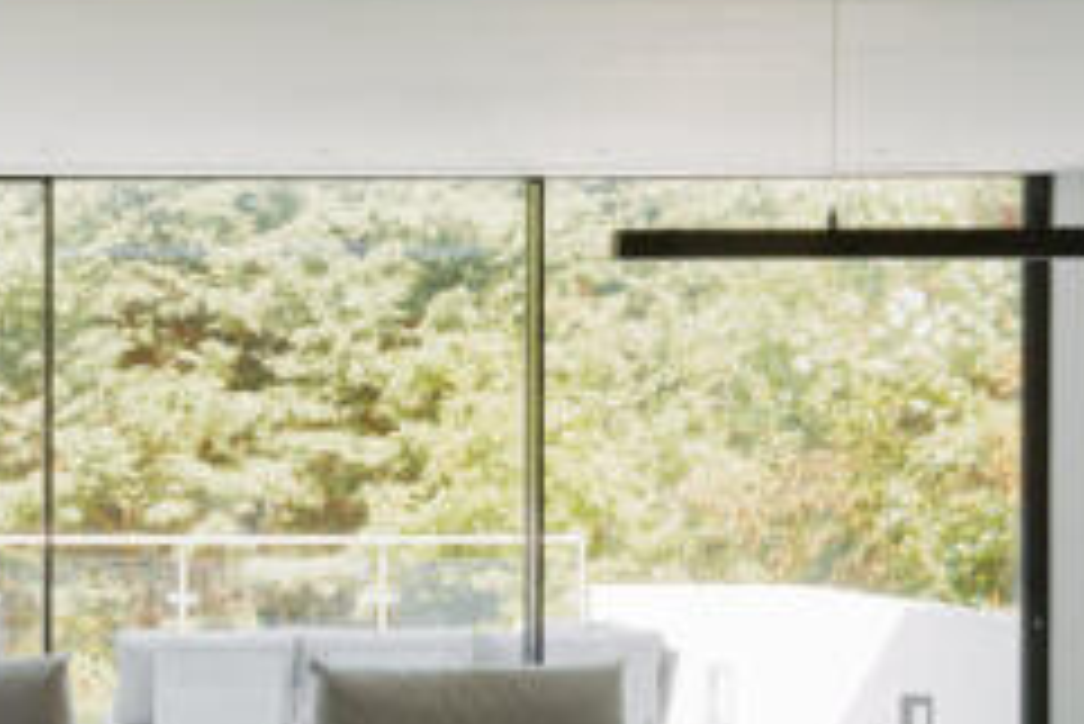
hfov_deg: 20.0
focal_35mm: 95
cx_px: -250
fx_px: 2862
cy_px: 519
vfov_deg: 14.4
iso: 100
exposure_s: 1/20
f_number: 8
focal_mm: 35
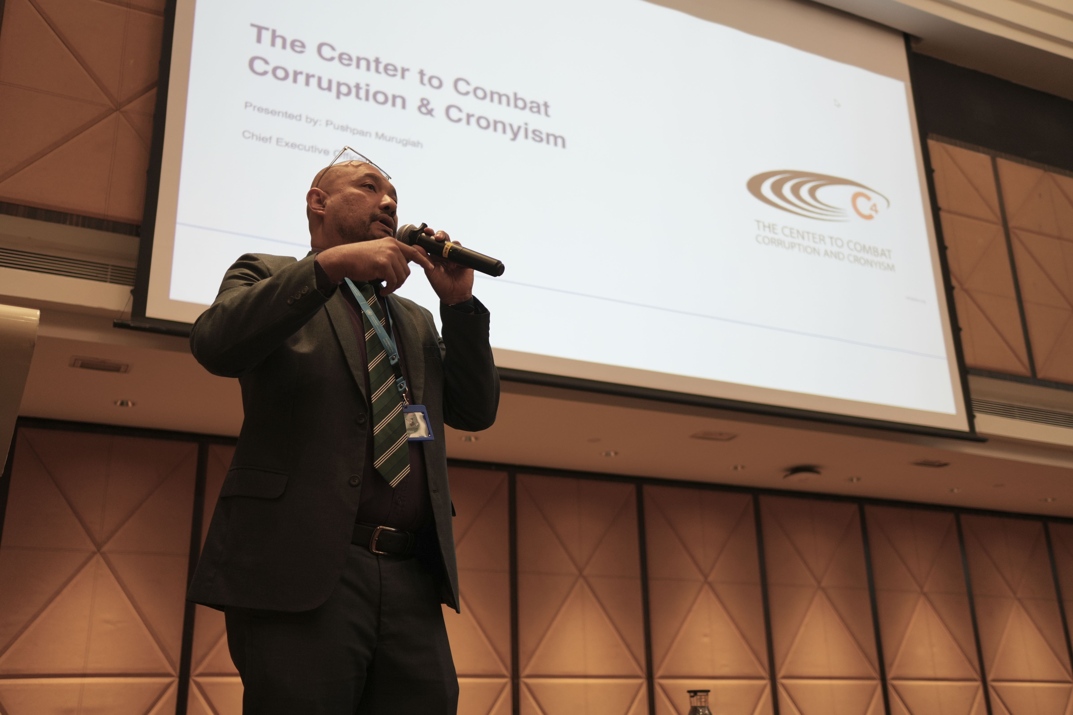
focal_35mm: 36
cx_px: 536
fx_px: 1073
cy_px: 358
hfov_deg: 53.1
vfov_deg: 36.9
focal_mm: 24
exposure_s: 1/125
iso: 250
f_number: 1.8
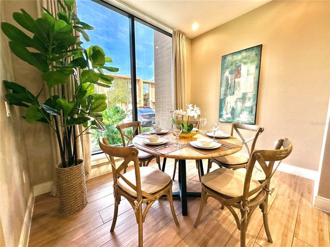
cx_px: 165
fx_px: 133
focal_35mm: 14
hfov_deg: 102.1
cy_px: 124
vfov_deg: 85.6
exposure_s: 1/120
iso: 64
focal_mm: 2.22
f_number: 2.2
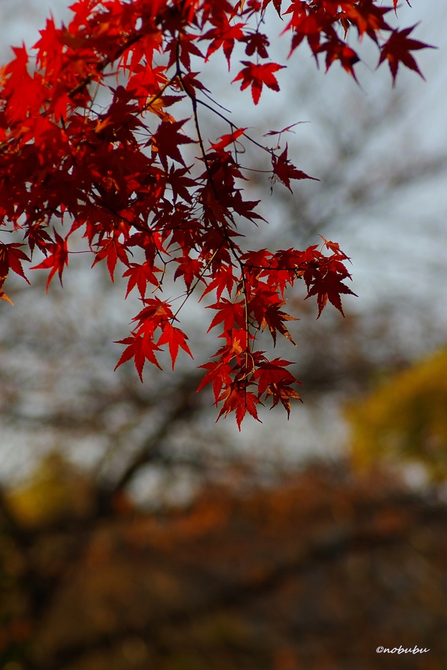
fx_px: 4273
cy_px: 335
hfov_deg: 6.0
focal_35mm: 230
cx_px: 224
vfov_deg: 9.0
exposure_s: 1/320
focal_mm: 153
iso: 200
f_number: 6.3
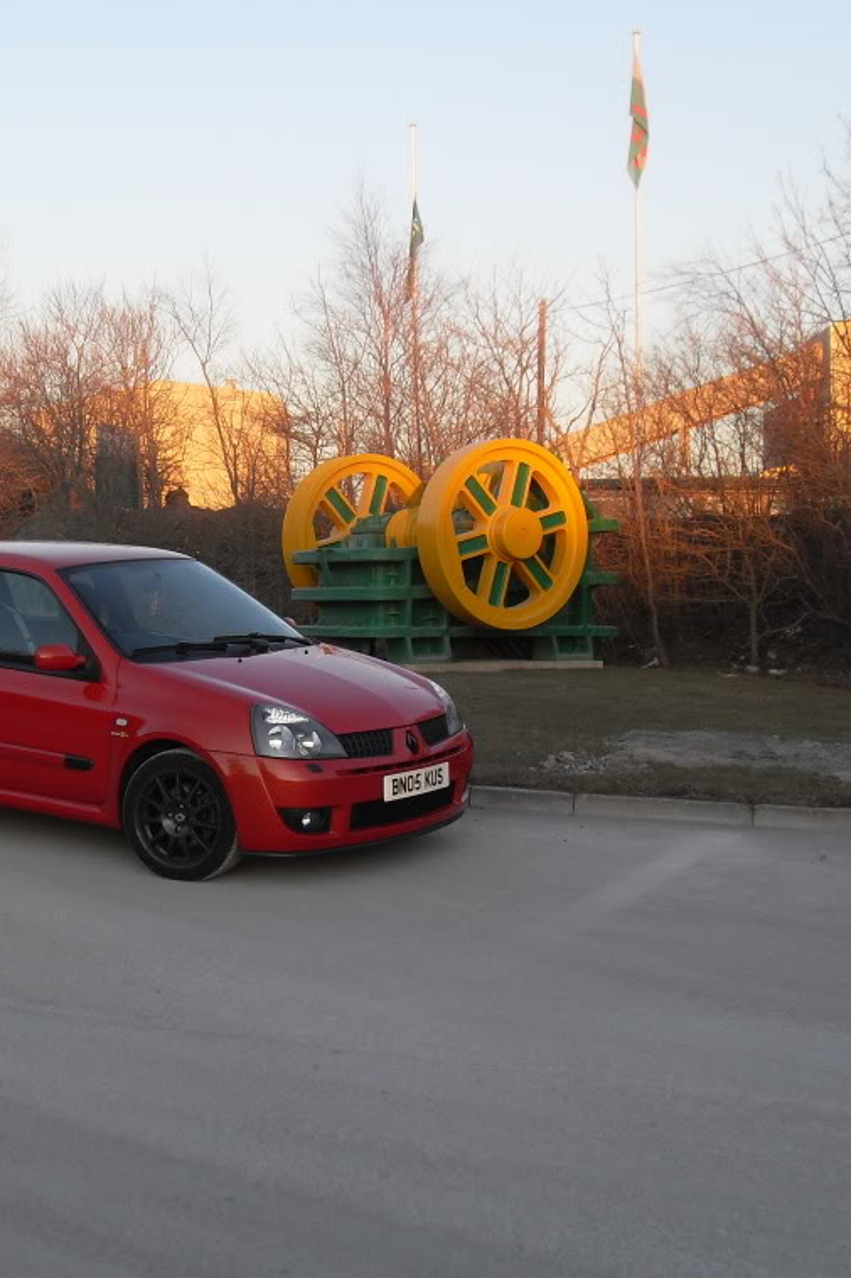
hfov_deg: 25.9
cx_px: 310
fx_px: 1845
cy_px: 642
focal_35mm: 52
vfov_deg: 38.2
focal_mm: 6.3
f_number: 2.8
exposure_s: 1/90
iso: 80
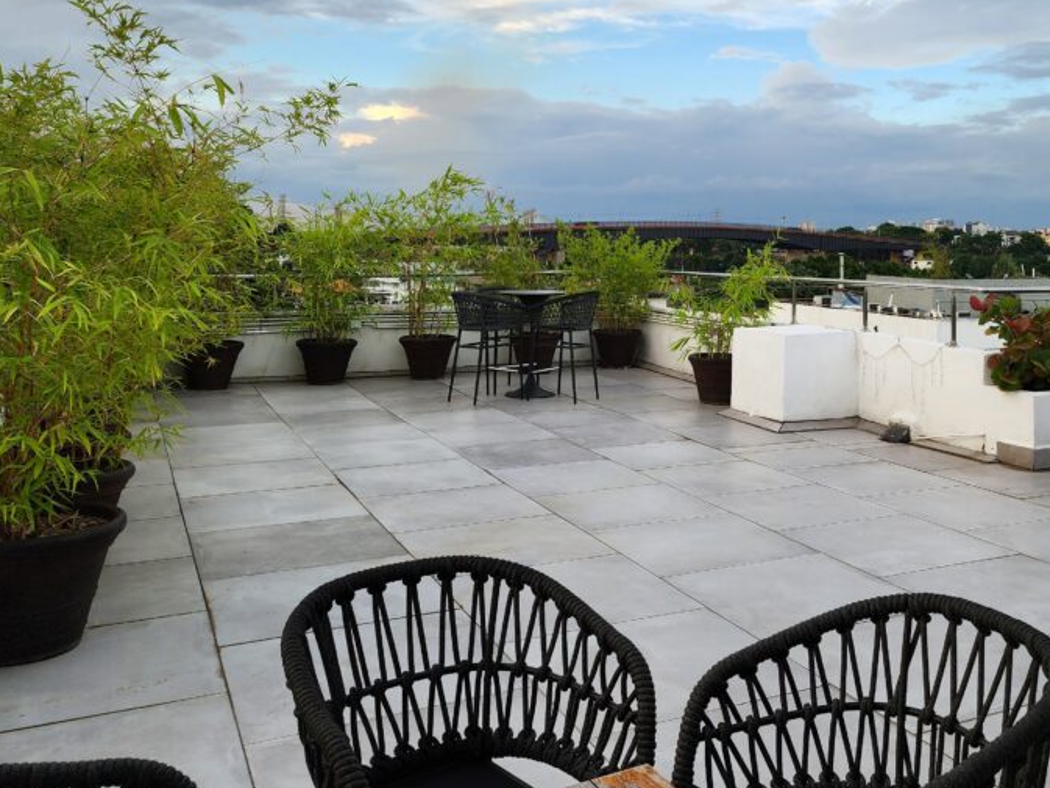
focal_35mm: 35
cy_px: 237
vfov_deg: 40.0
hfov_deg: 51.5
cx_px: 716
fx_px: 1062
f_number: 1.8
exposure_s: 1/180
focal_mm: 6.4
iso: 25
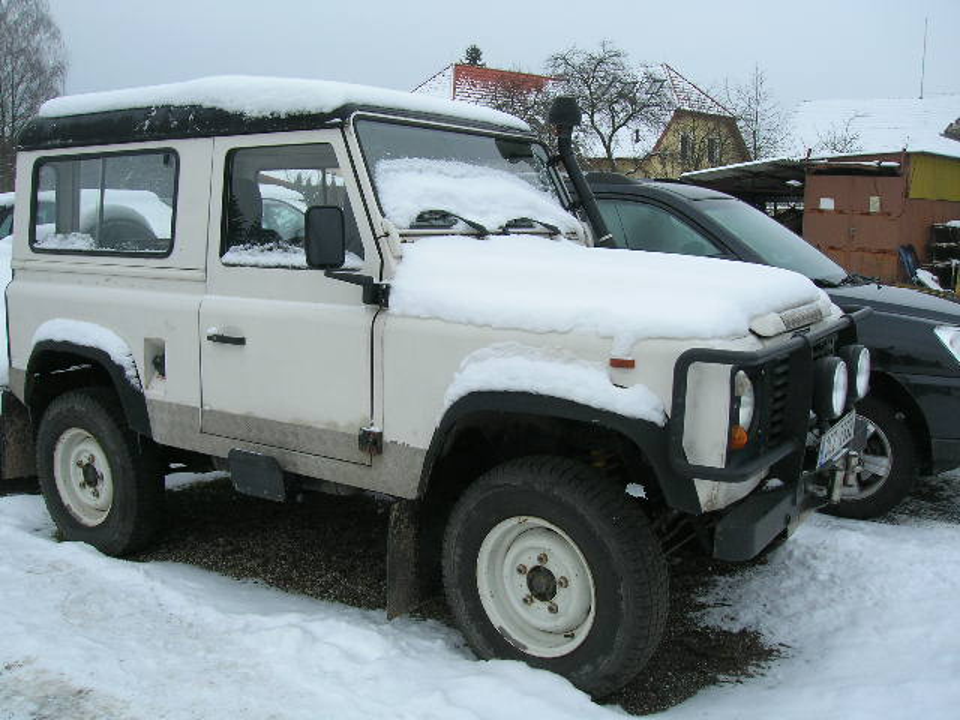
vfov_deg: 41.8
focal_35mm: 34
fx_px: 943
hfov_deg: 54.0
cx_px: 480
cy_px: 360
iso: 50
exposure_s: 1/140
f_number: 4.9
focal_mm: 5.7
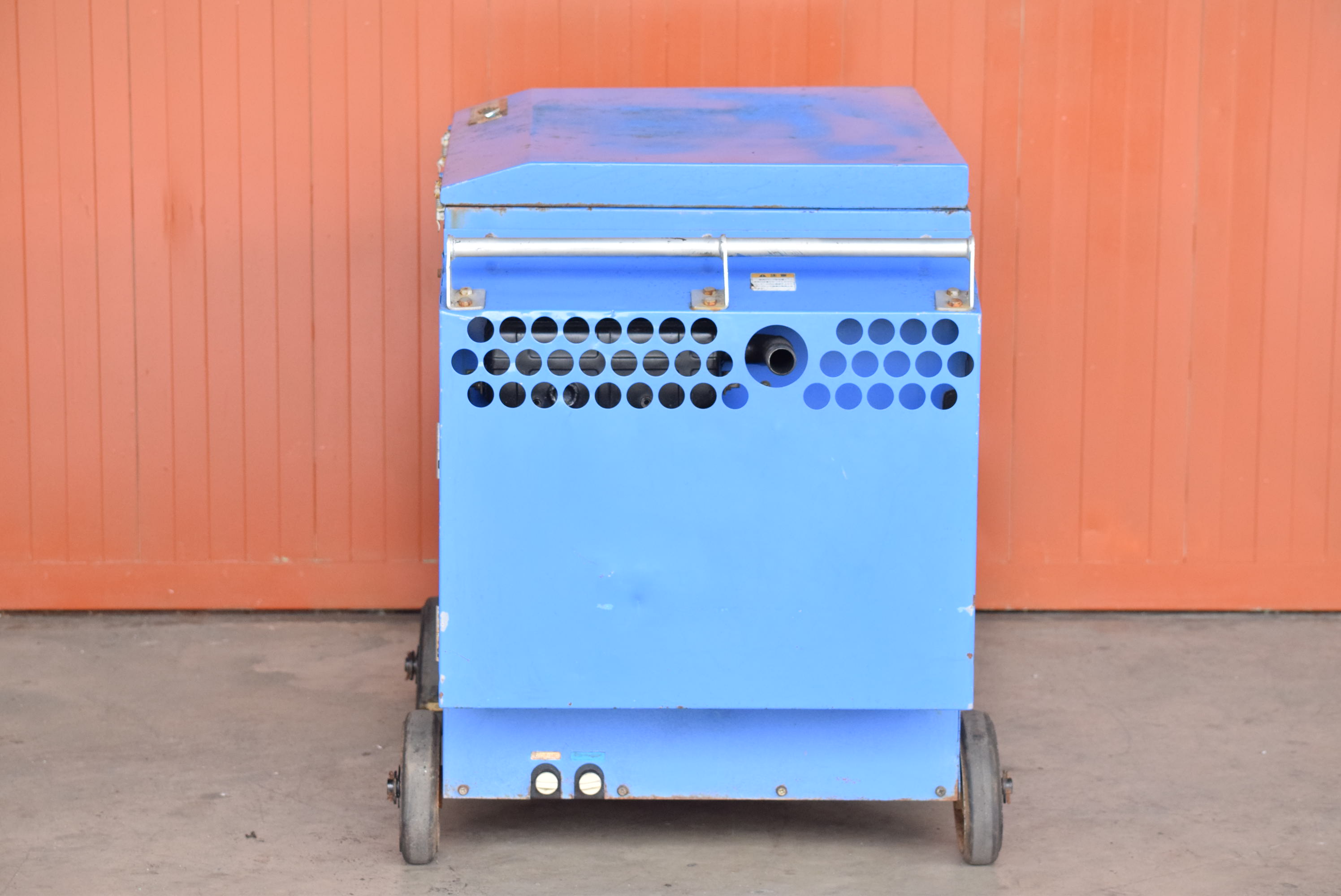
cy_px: 448
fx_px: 4361
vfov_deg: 11.7
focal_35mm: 117
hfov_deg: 17.5
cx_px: 670
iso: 1250
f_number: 6.3
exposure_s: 1/500
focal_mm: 78
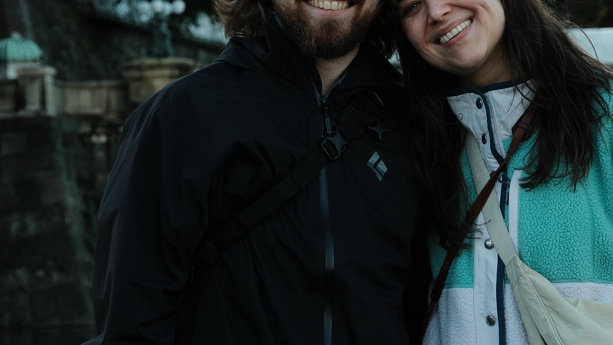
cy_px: 119
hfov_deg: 13.8
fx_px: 2519
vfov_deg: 7.8
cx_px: 410
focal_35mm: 155
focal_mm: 43.8
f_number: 4.5
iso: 250
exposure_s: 1/200
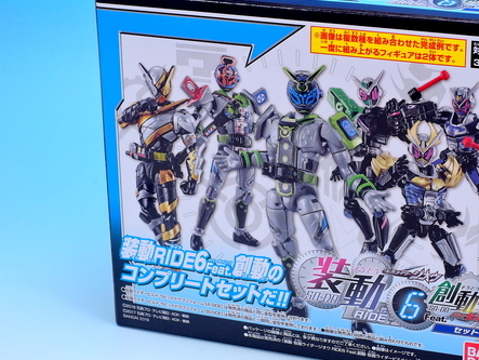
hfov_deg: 17.1
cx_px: 322
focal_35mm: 115
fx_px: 1593
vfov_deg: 12.9
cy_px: 157
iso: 80
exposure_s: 1/2
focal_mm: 18.2
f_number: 5.6
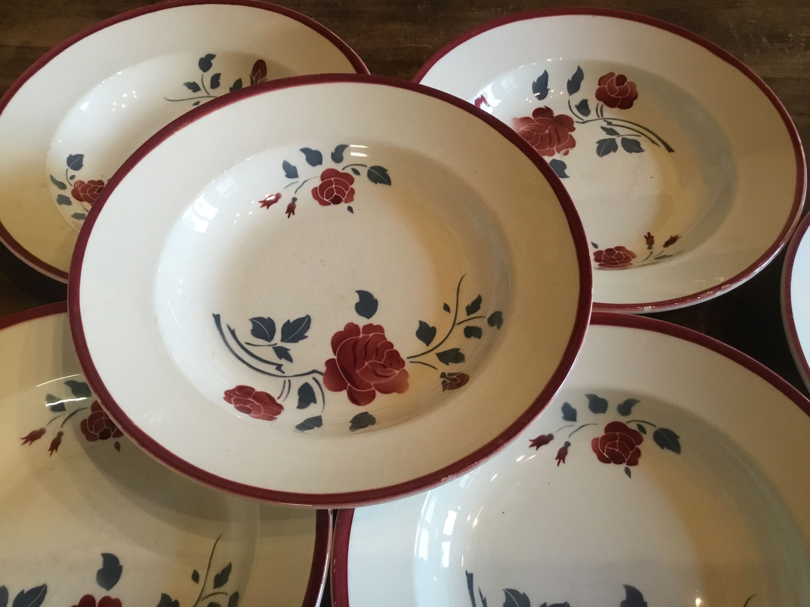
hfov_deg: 58.4
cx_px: 405
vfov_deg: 45.4
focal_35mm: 31
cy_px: 304
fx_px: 725
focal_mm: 3.3
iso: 125
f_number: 2.4
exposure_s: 1/33
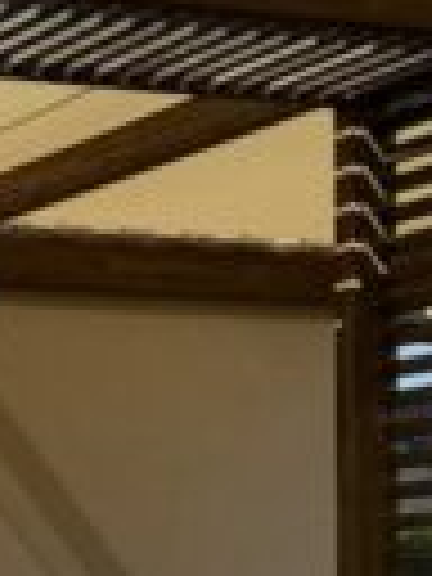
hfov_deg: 7.7
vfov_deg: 10.2
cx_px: 378
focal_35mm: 192
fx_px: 3195
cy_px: 526
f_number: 1.78
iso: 80
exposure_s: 1/3953
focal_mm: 6.76
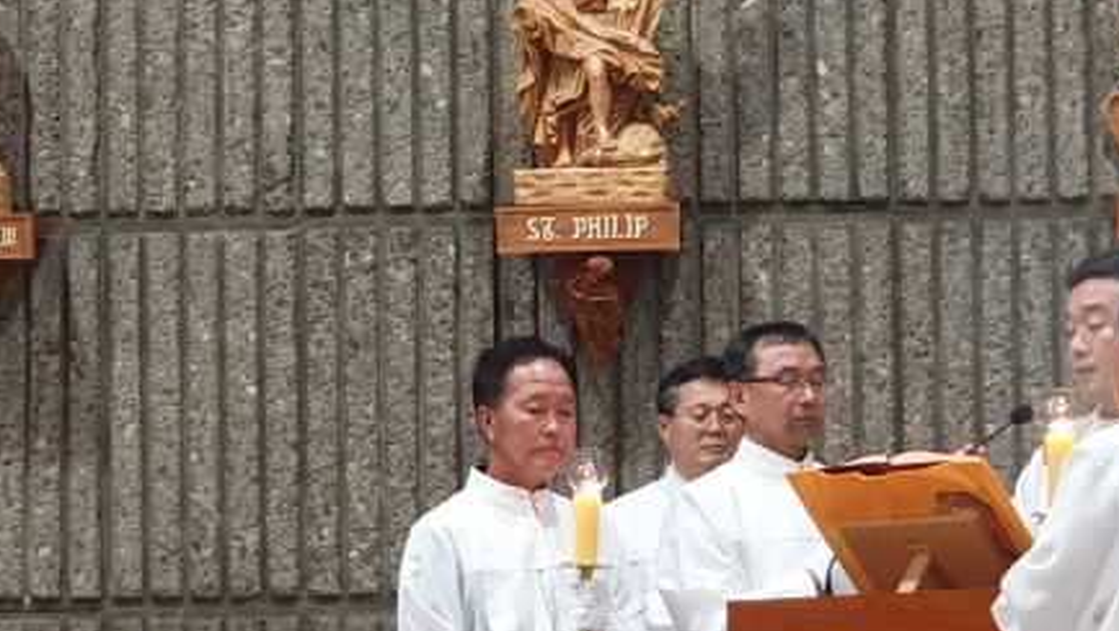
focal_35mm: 134
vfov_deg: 9.1
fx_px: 3978
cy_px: 383
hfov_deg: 16.0
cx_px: 535
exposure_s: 1/24
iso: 200
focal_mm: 6
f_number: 2.4
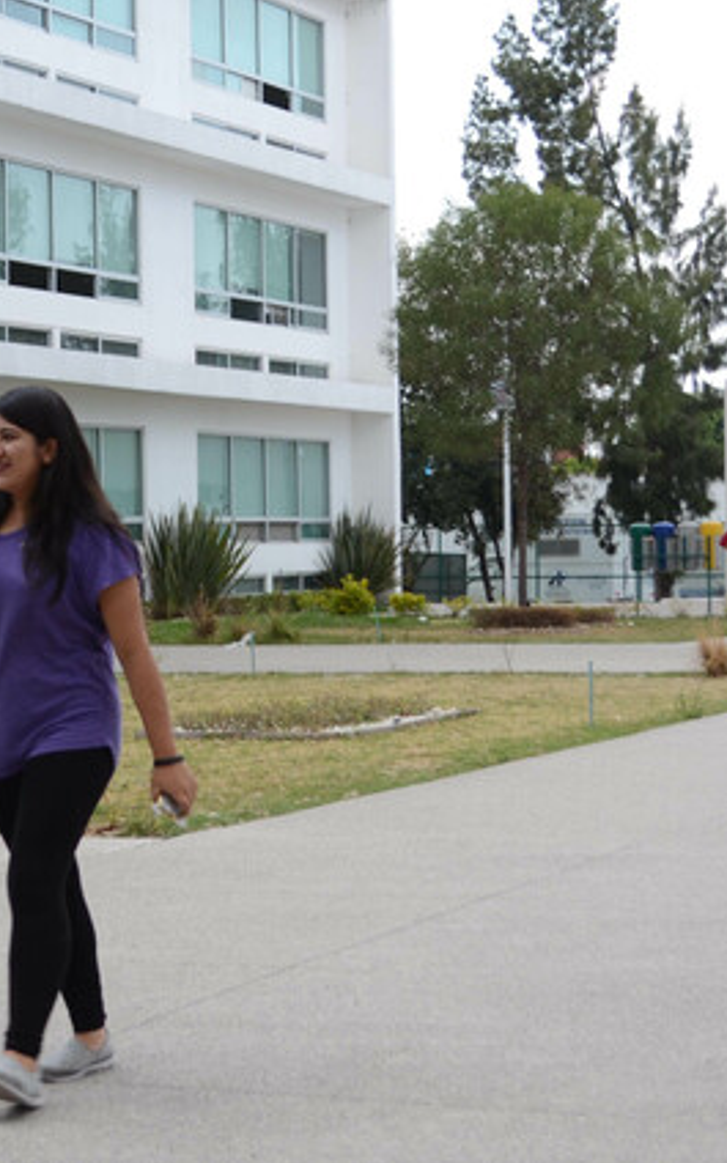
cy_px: 583
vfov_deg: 25.6
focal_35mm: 81
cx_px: 219
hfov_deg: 16.1
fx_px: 2560
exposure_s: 1/125
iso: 100
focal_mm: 35
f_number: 5
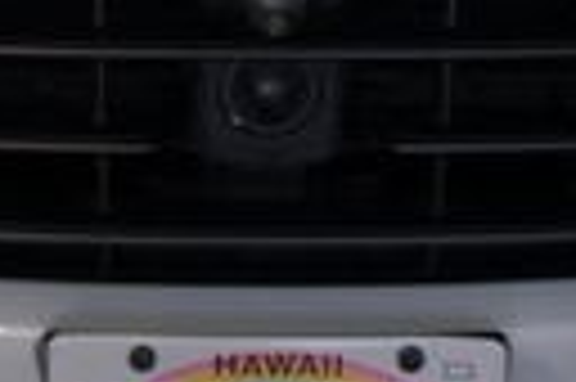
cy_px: -274
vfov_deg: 8.4
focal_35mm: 158
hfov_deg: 13.0
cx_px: 198
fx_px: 2517
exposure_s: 1/60
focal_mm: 21
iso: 200
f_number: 4.5
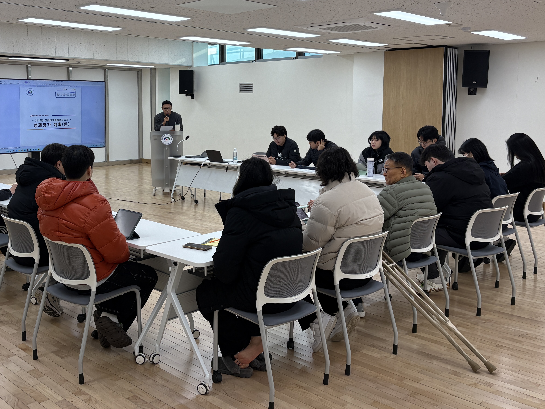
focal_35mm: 37
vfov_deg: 38.2
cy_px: 136
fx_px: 582
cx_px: 197
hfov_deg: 49.5
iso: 64
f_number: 1.6
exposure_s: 1/212
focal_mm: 5.96
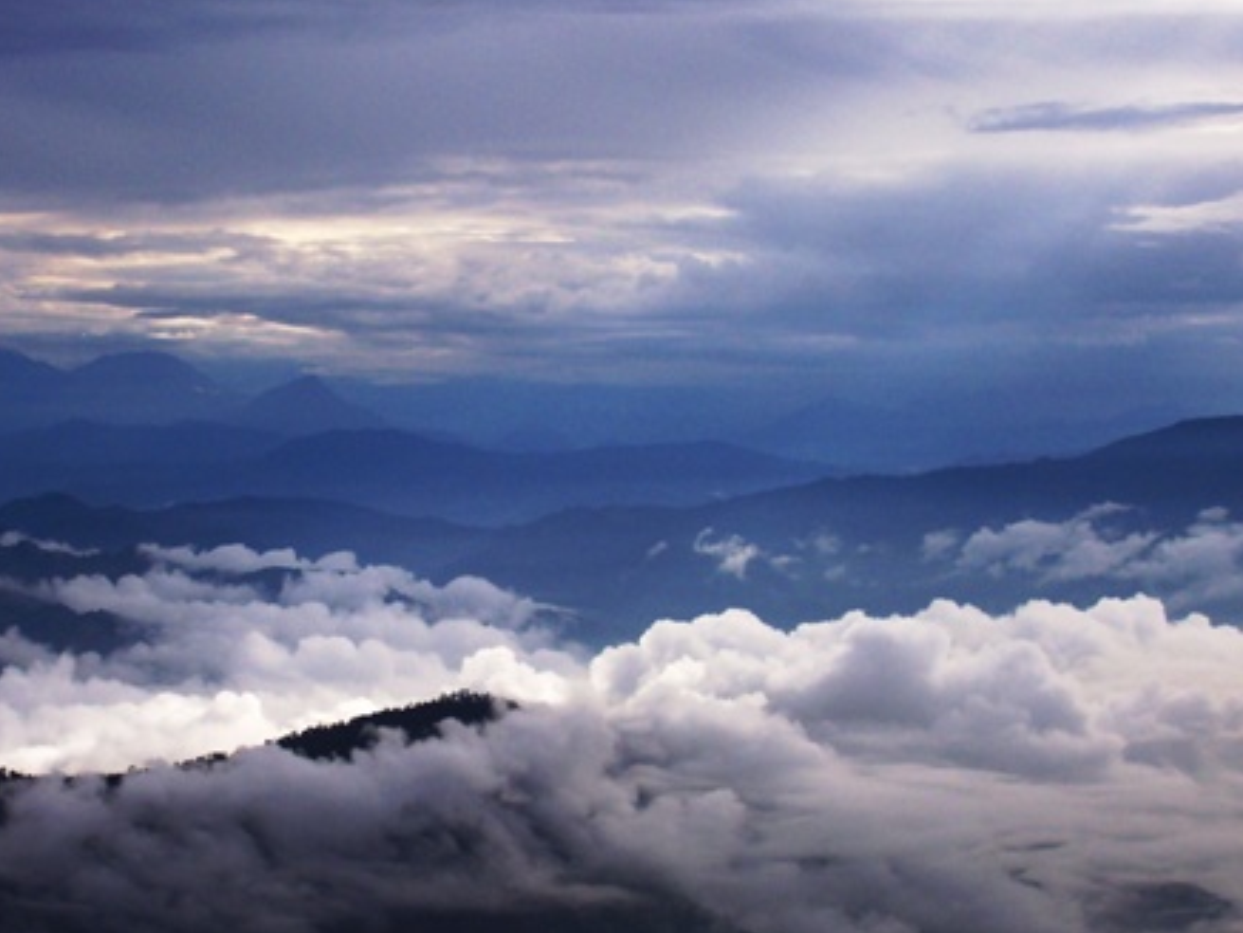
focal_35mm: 120
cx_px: 560
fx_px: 4310
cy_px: 538
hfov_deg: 16.4
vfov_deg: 12.4
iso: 80
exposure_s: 1/675
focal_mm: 13.5
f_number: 4
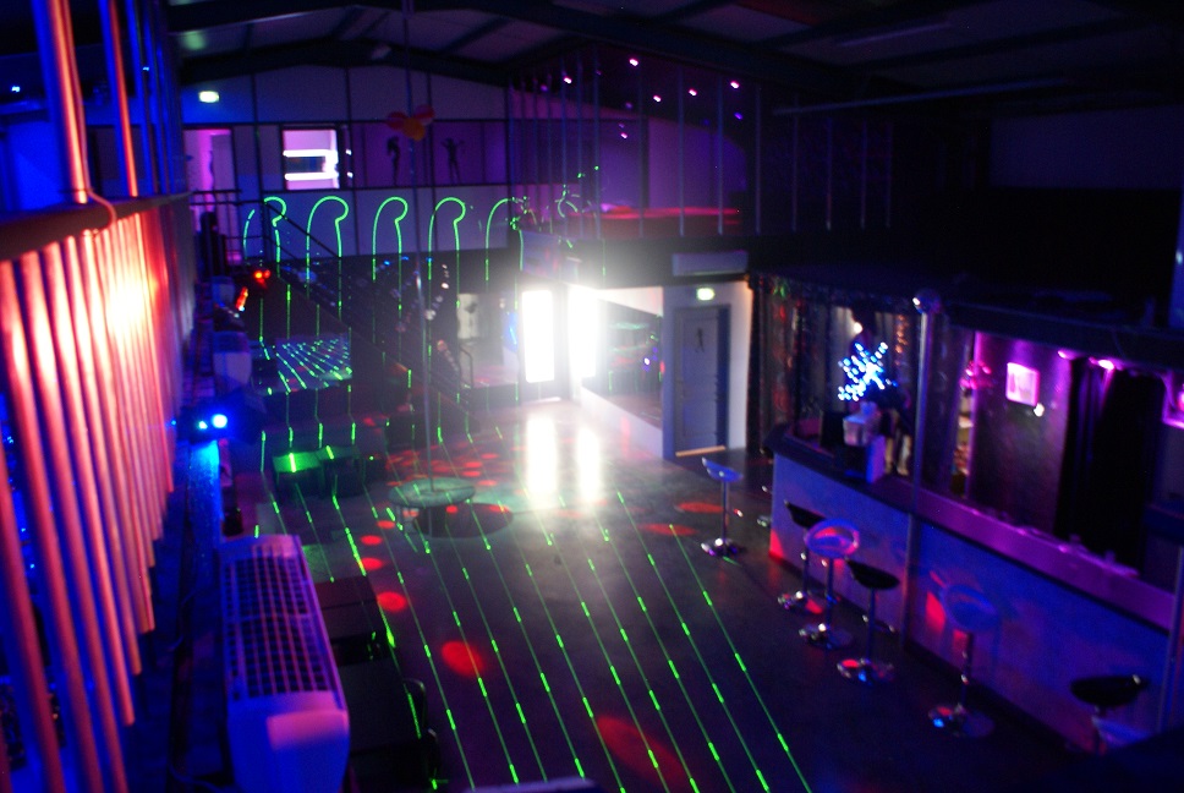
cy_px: 396
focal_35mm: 27
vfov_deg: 48.0
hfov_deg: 67.3
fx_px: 889
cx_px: 592
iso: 400
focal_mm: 18
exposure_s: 1
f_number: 3.5
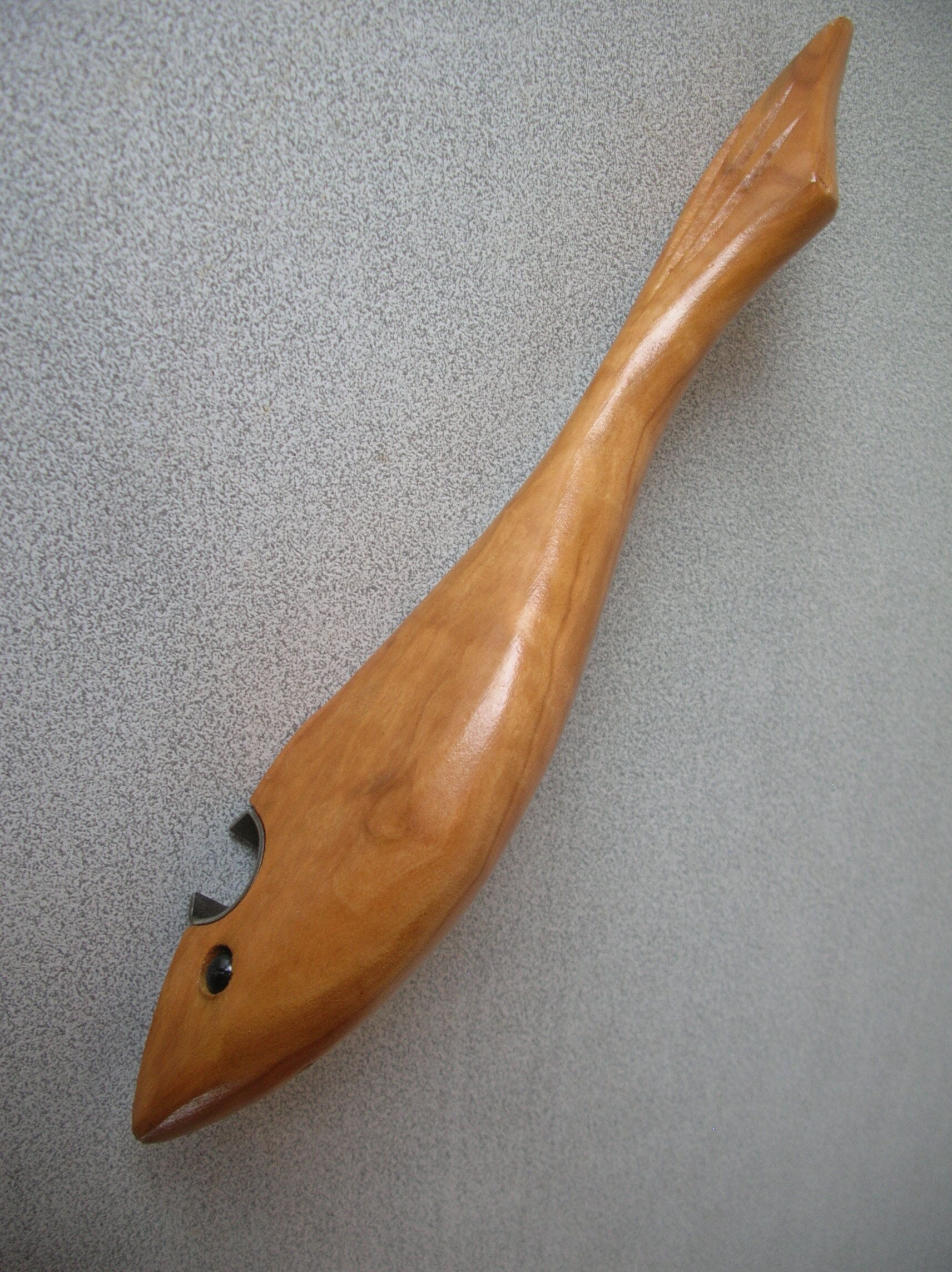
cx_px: 476
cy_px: 636
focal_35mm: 35
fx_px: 1285
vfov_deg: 52.7
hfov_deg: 40.6
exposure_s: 1/8
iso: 50
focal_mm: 5.8
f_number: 2.8
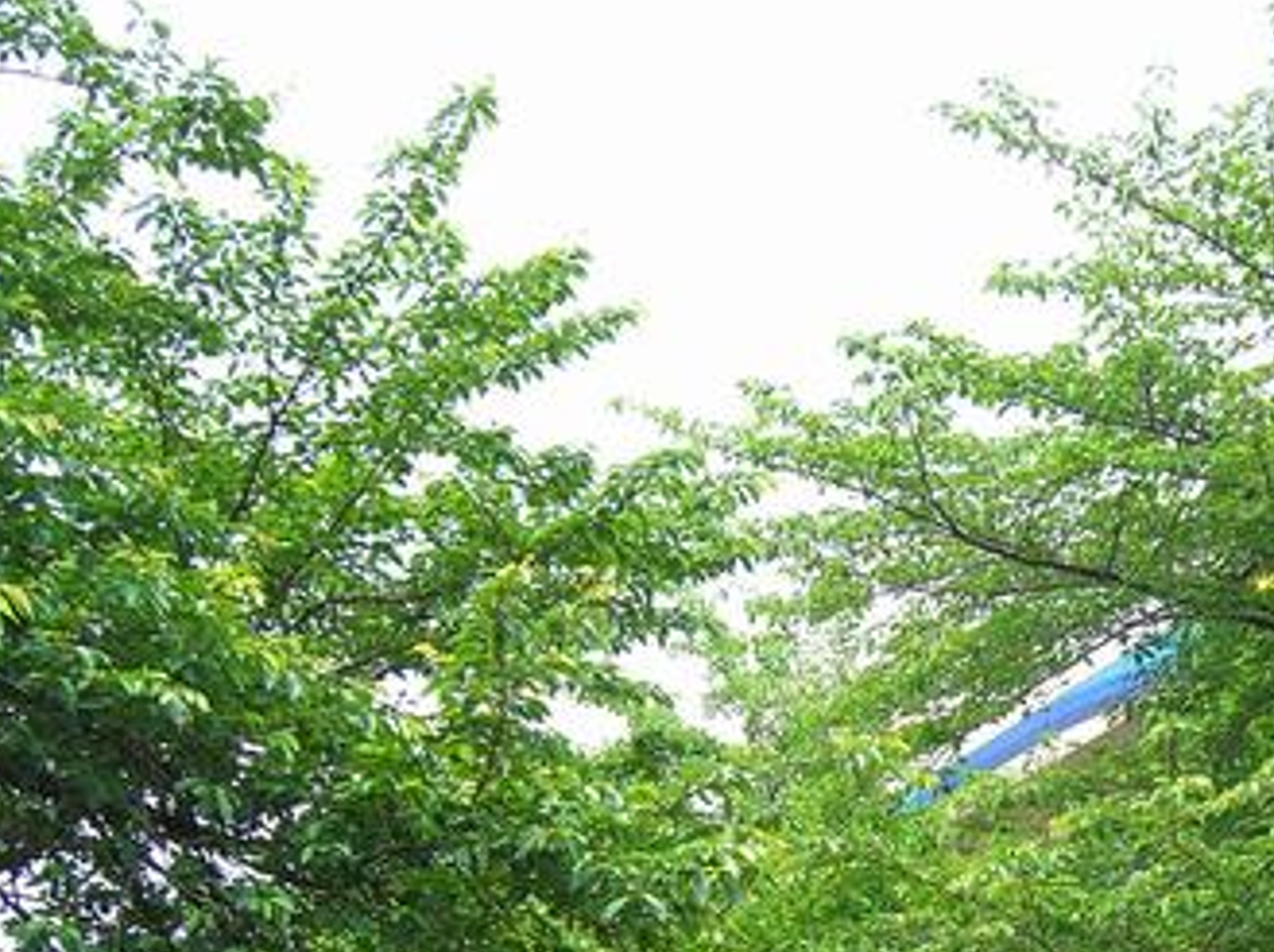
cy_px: 902
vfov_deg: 19.4
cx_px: 1053
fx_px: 2721
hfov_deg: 25.8
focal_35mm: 74
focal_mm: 7.9
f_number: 4
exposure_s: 1/125
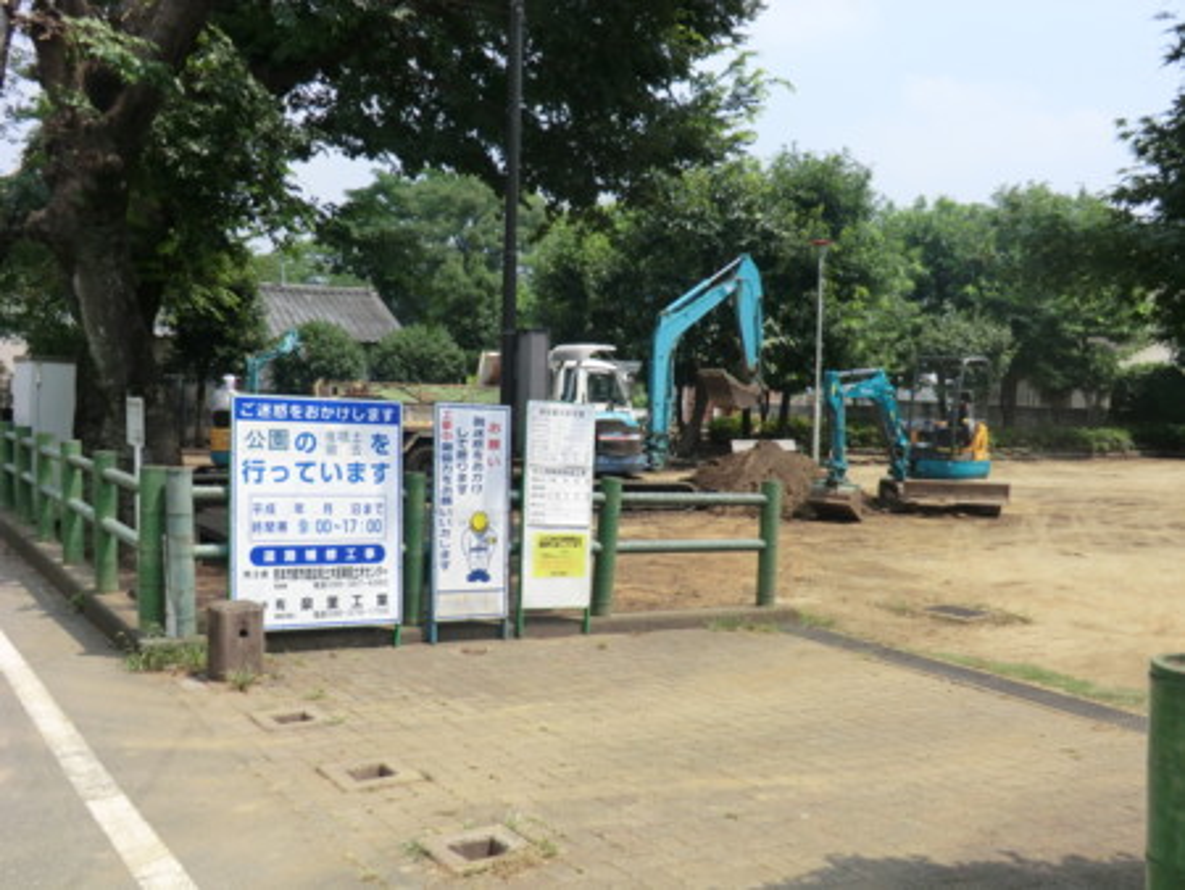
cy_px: 445
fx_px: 1165
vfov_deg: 41.8
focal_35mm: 34
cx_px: 592
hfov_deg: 53.9
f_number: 3.6
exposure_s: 1/640
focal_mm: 6.1
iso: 80
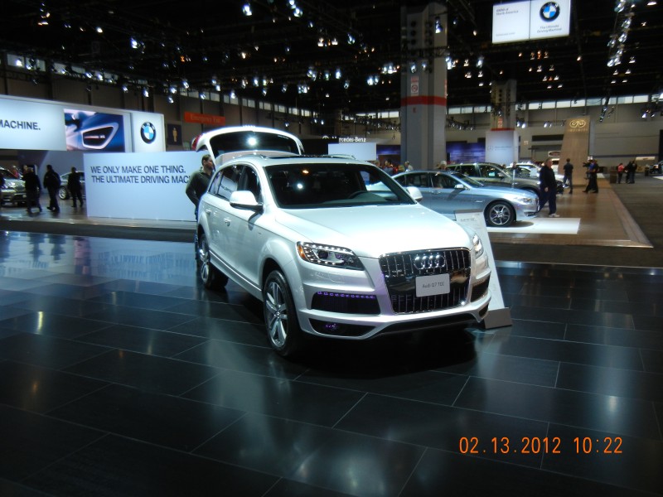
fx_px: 575
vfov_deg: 46.8
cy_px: 248
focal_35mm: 30
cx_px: 332
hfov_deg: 60.0
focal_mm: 5.4
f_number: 3.5
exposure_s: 1/60
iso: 204
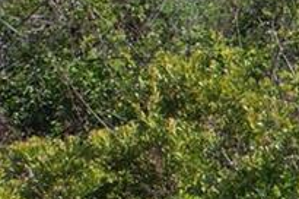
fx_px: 1426
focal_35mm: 172
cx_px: 1049
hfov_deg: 8.6
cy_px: 260
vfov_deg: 7.9
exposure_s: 1/1500
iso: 100
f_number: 2.8
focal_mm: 8.38
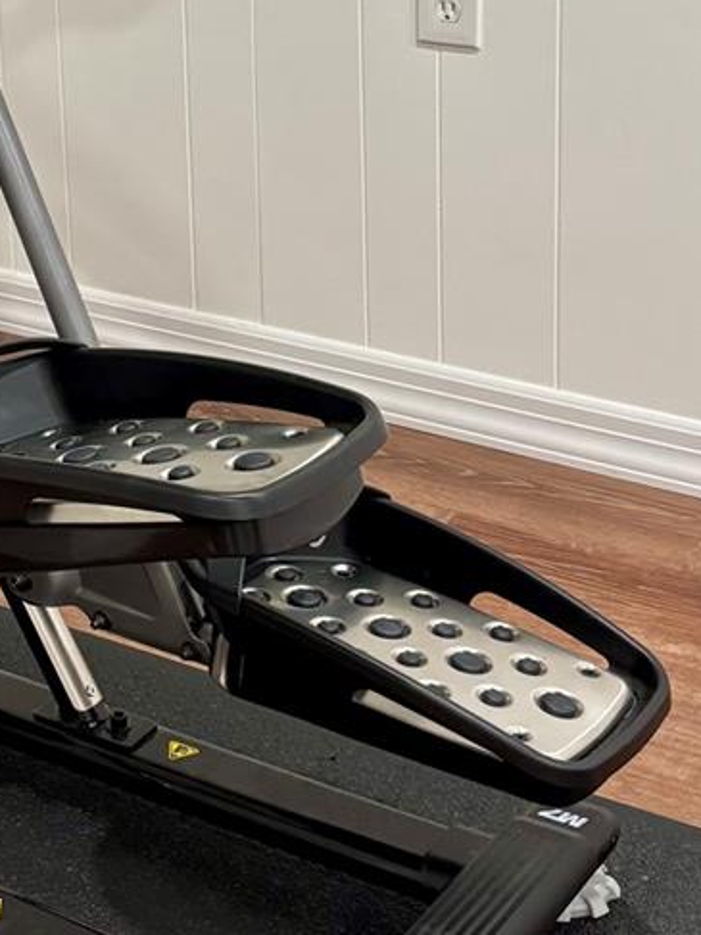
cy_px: 106
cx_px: 2
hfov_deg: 17.6
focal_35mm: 82
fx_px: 2215
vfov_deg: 23.3
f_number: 1.6
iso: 200
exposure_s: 1/60
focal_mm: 5.96
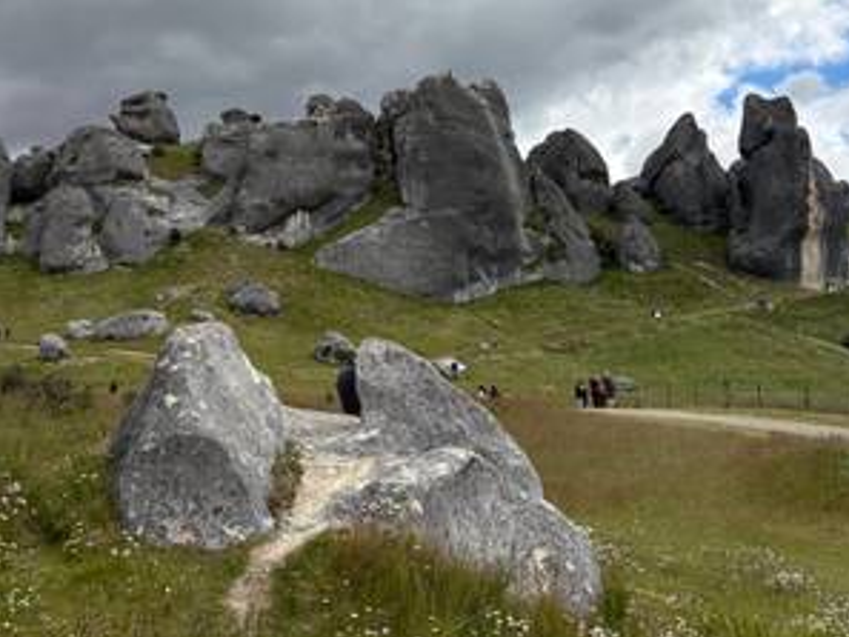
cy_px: 146
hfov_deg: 44.6
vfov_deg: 33.6
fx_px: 1031
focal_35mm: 42
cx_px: 360
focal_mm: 5.96
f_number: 1.6
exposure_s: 1/3448
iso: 50
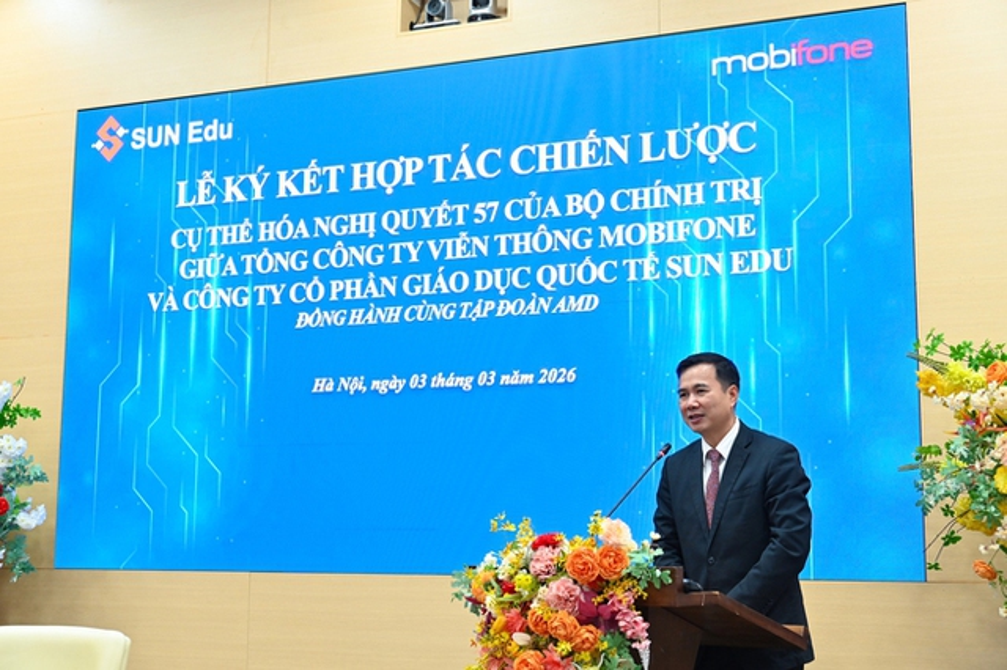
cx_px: 504
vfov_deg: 28.0
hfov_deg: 41.1
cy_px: 335
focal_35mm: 48
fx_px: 1342
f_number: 5.3
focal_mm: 48
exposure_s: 1/60
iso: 1600
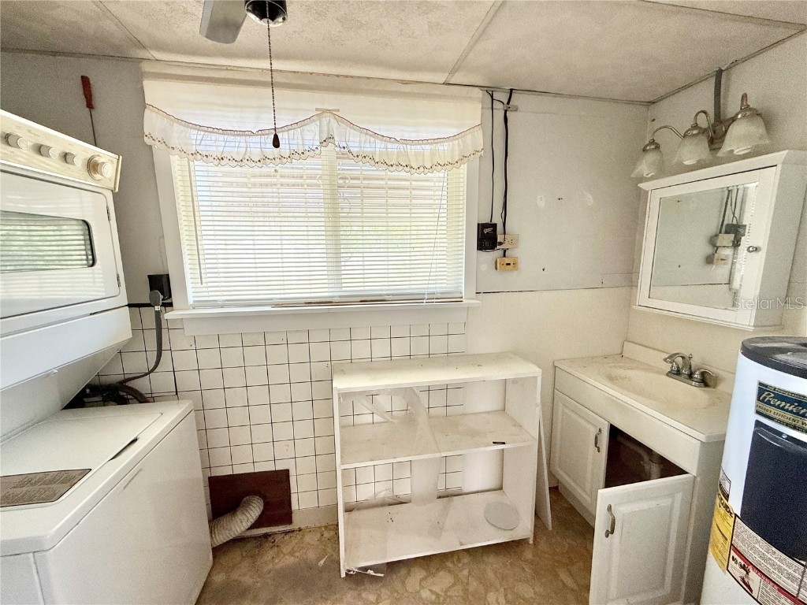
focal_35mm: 14
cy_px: 302
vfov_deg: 85.7
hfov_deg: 102.1
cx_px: 404
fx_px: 326
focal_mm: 2.22
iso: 80
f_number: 2.2
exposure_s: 1/99
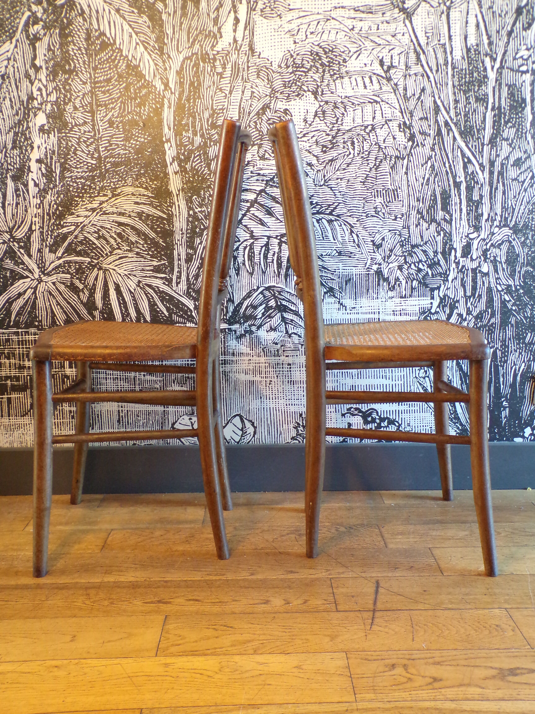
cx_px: 268
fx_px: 659
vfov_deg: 56.8
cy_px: 357
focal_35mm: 32
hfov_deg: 44.2
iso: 362
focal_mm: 5.8
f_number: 3.2
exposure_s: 1/17
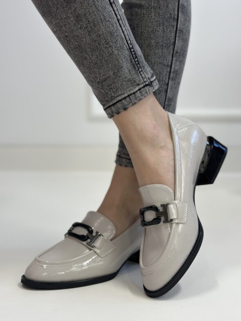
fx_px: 455
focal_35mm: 49
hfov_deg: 29.7
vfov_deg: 38.9
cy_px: 163
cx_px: 123
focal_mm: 6.86
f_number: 1.78
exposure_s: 1/100
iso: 100
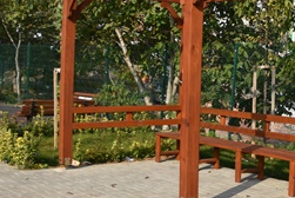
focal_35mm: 72
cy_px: 82
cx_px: 369
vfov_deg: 19.0
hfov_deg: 24.9
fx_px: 591
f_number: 8
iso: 180
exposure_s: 1/500
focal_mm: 18
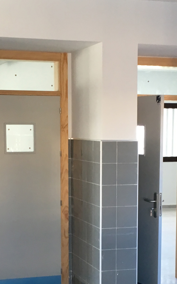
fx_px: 594
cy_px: 200
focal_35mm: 77
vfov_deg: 26.6
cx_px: 85
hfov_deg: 16.9
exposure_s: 1/30
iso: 64
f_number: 2.2
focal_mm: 4.15
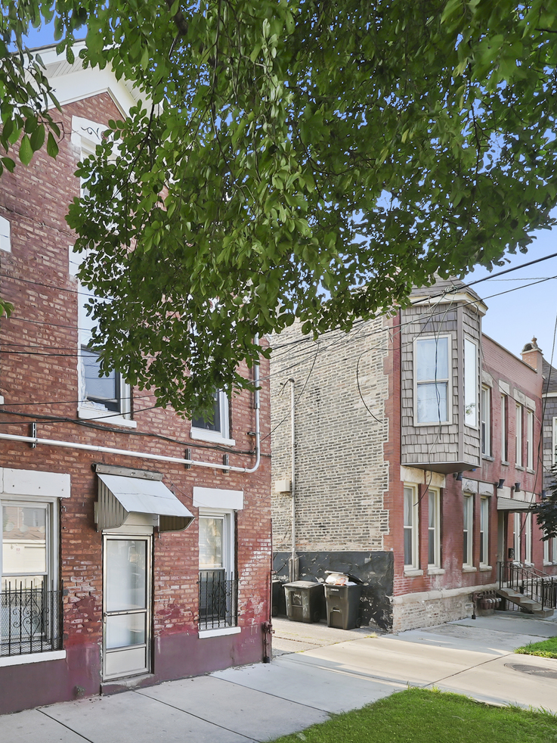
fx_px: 407
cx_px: 20
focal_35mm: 19
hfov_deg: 55.6
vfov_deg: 84.6
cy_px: 394
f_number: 4.5
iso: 80
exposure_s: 1/100
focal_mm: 12
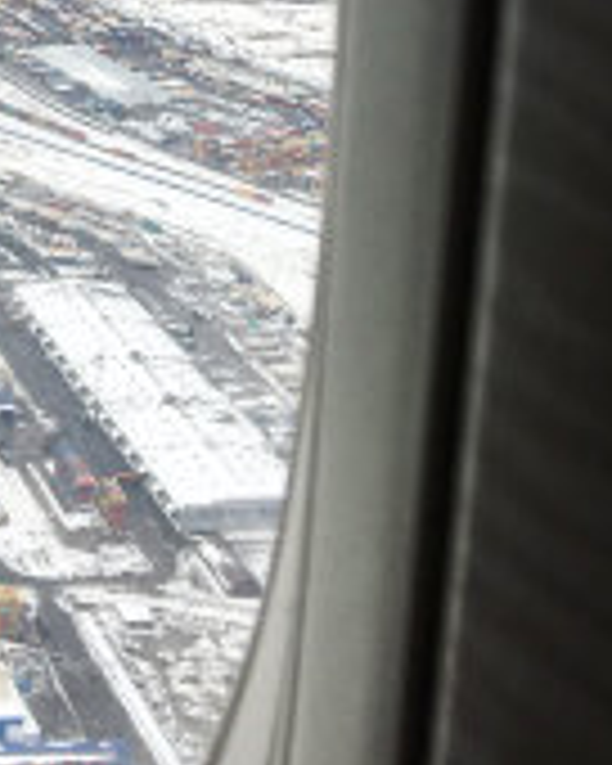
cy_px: -140
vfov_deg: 17.9
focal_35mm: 102
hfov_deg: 13.9
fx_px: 2309
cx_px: -394
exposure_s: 1/1282
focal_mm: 4.15
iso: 25
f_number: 2.2
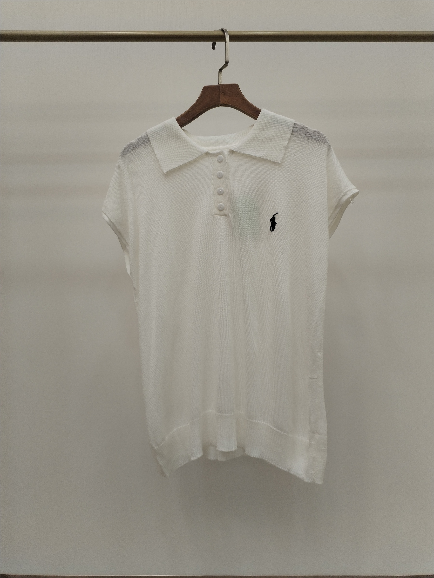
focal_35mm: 29
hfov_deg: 48.2
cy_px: 289
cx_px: 217
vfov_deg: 61.7
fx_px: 485
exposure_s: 1/120
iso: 130
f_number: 1.8
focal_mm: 4.75
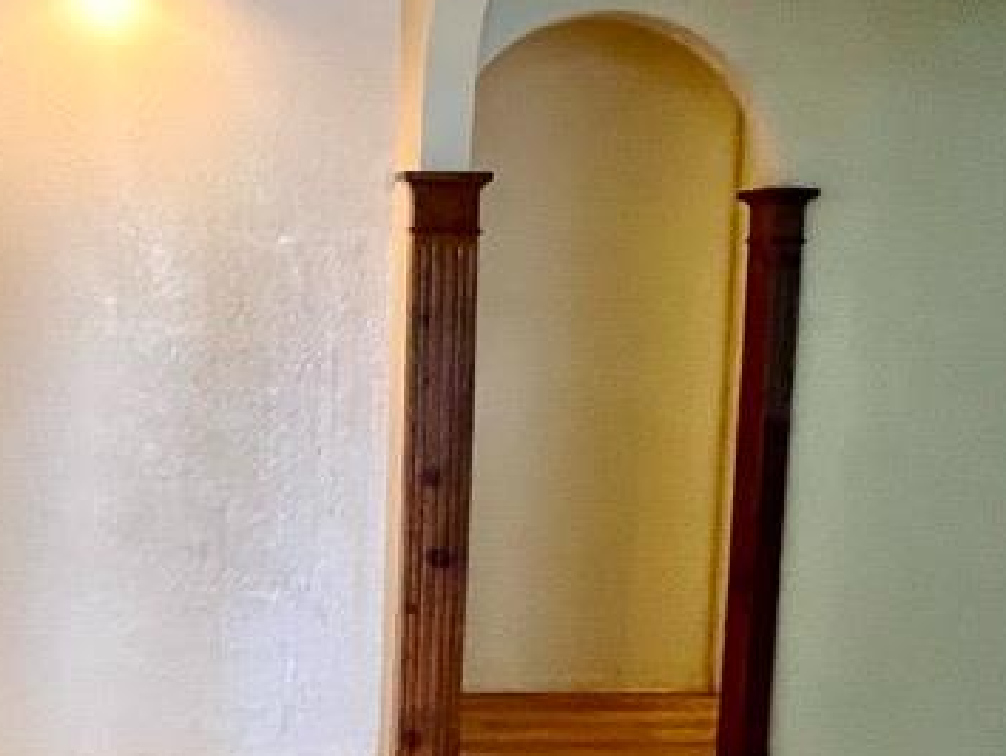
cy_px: 455
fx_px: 1367
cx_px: 298
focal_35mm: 47
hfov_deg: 39.7
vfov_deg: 30.8
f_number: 1.8
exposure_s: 1/60
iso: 500
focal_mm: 1.57
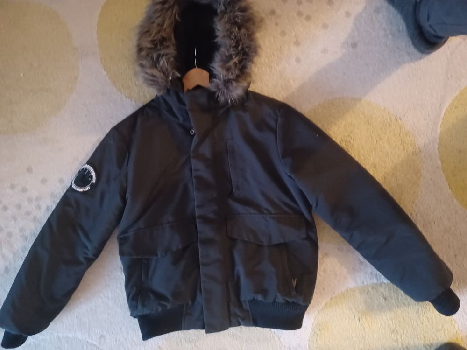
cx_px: 234
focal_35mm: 25
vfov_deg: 54.9
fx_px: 337
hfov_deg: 69.4
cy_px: 175
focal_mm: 4.6
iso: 4000
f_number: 1.8
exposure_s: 1/10
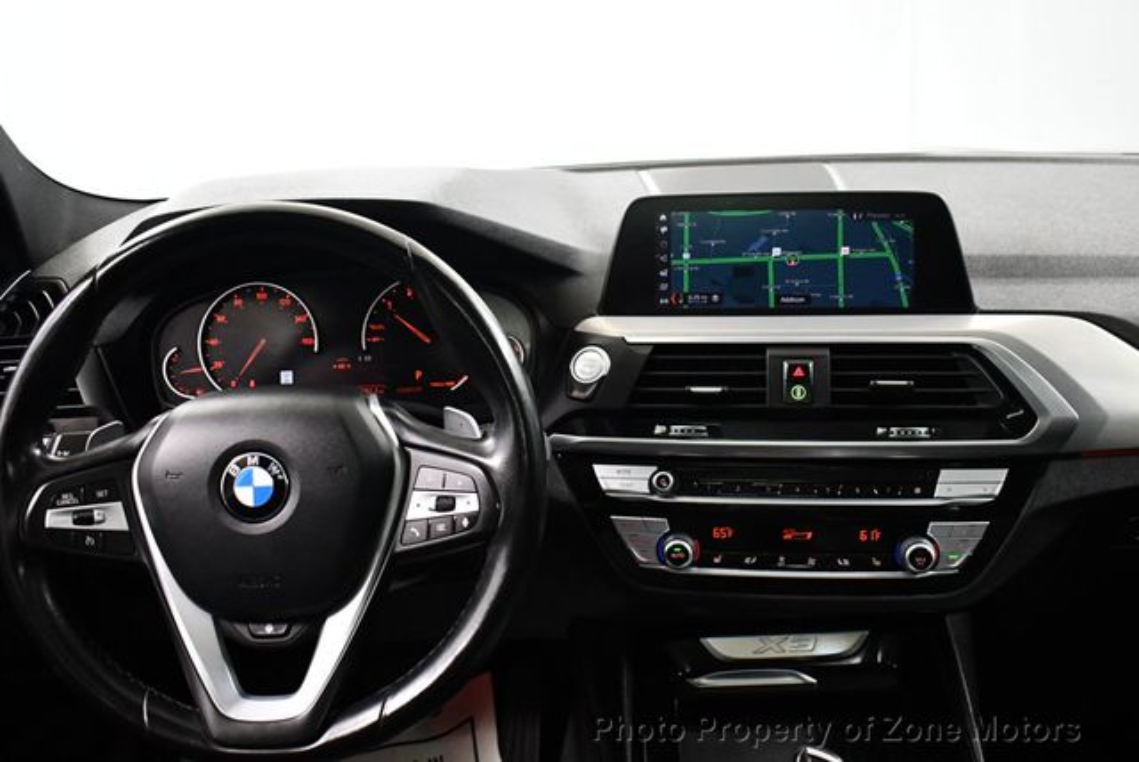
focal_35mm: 36
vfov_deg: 36.9
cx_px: 570
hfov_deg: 53.1
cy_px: 381
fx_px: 1140
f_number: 3.5
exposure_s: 1/80
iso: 3200
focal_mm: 18
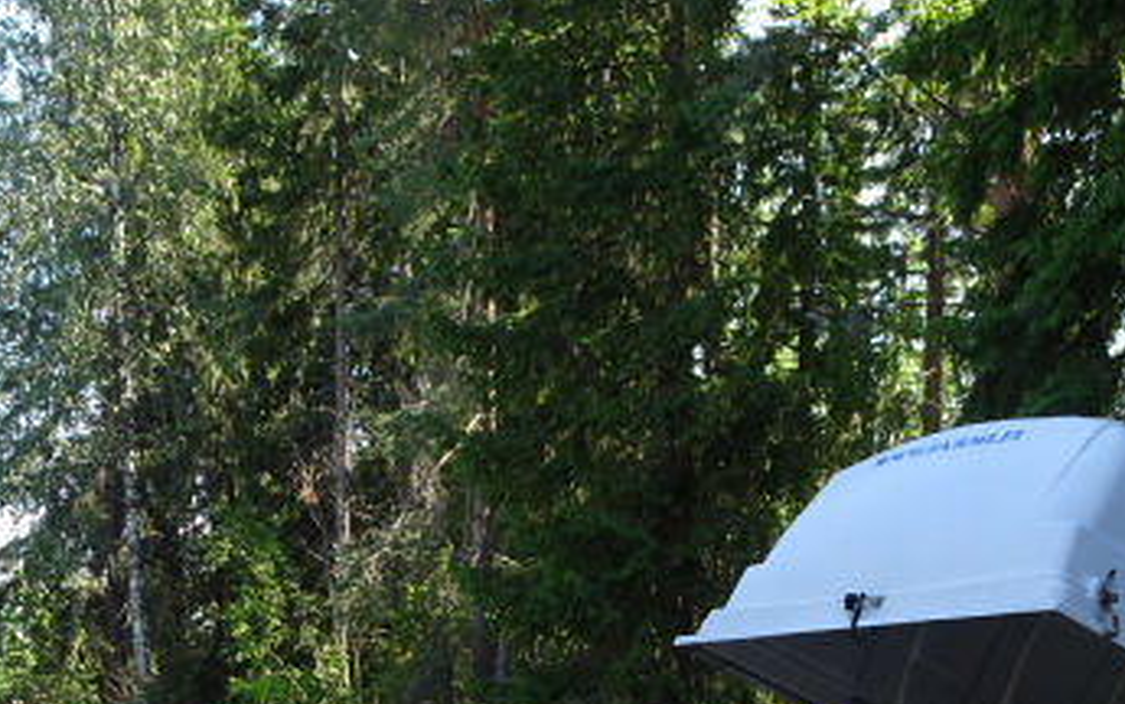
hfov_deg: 34.0
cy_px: 844
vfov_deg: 20.6
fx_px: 1810
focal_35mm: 59
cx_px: 329
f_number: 3.5
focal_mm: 4.1
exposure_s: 1/125
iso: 80
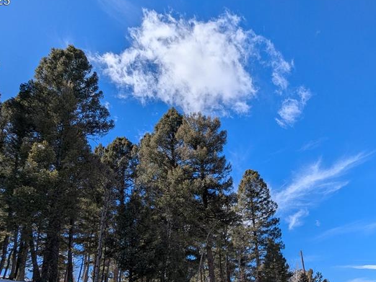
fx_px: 293
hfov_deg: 65.2
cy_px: 209
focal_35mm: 27
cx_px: 206
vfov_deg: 49.5
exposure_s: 1/2020
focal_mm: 2.35
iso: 47
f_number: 2.2
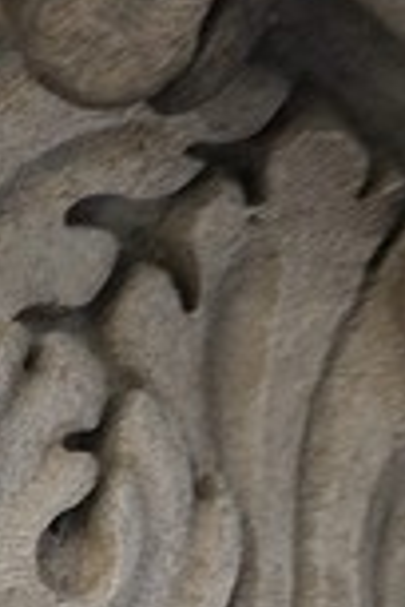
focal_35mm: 2089
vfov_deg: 1.0
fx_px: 35249
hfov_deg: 0.7
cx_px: -2609
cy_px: 1861
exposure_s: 1/400
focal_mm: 200
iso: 400
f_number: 5
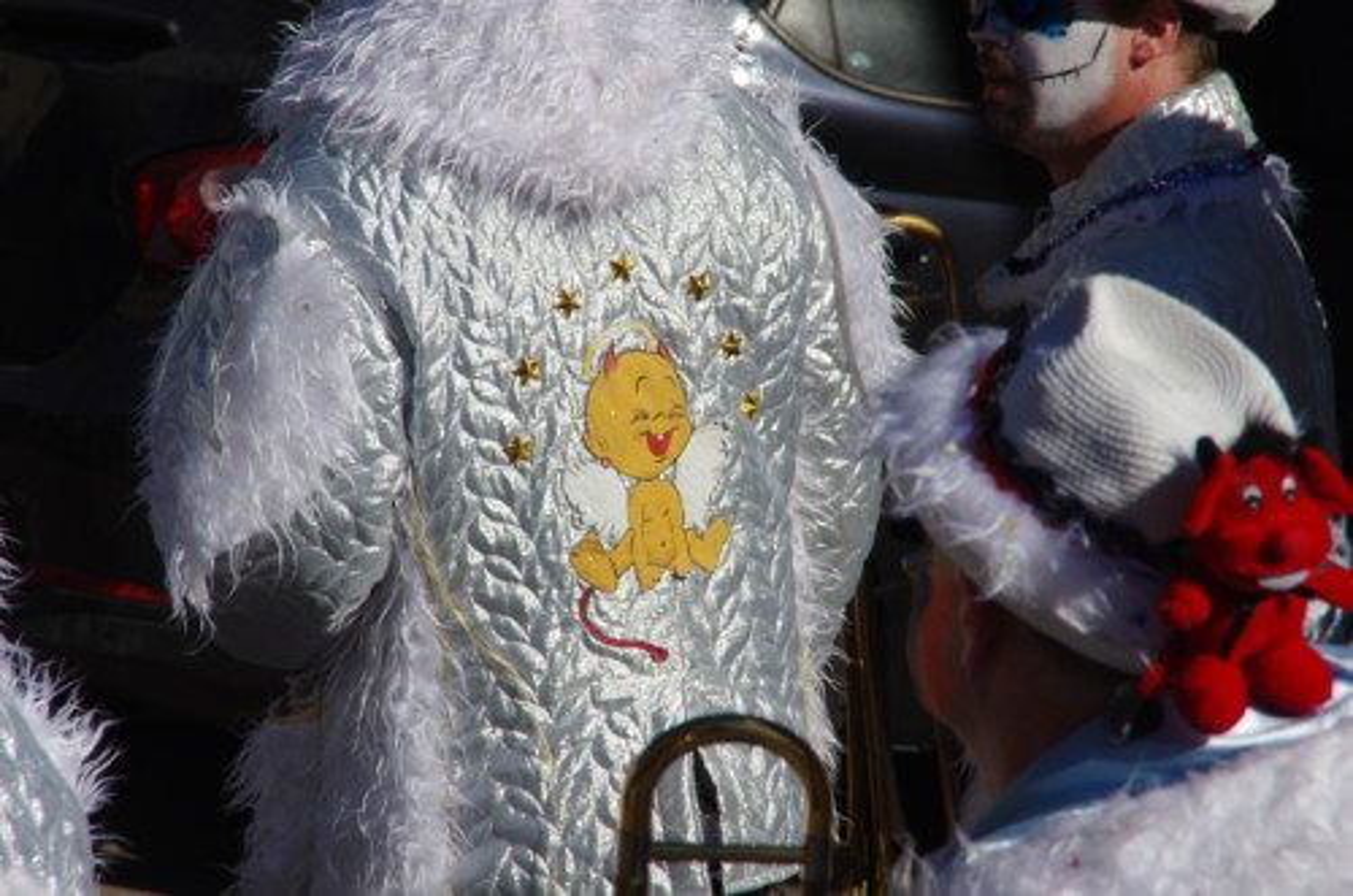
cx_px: 676
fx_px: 11250
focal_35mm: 300
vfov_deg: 4.6
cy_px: 448
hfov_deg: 6.9
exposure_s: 1/400
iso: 200
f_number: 14
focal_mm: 200
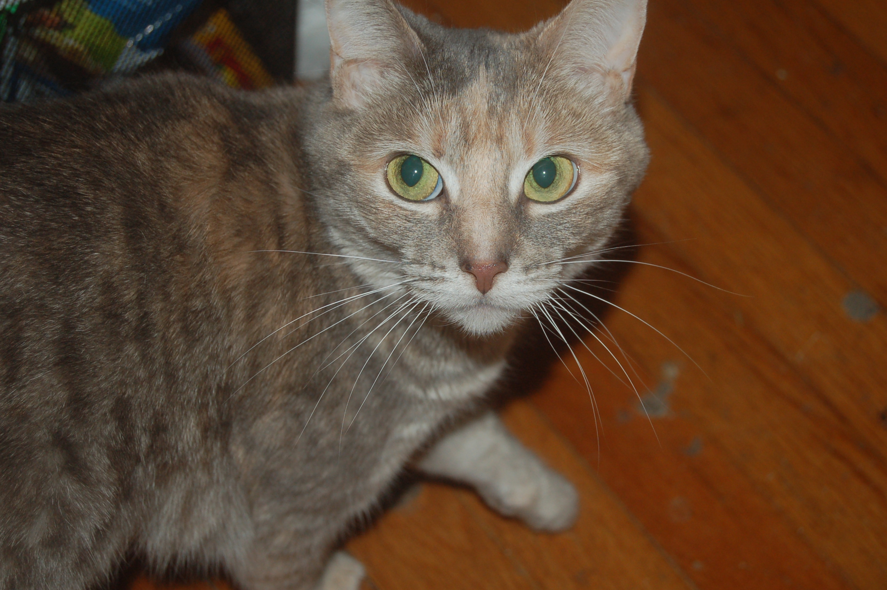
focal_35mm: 83
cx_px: 481
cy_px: 266
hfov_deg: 24.5
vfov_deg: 16.4
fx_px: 2043
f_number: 5.3
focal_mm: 46
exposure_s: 1/60
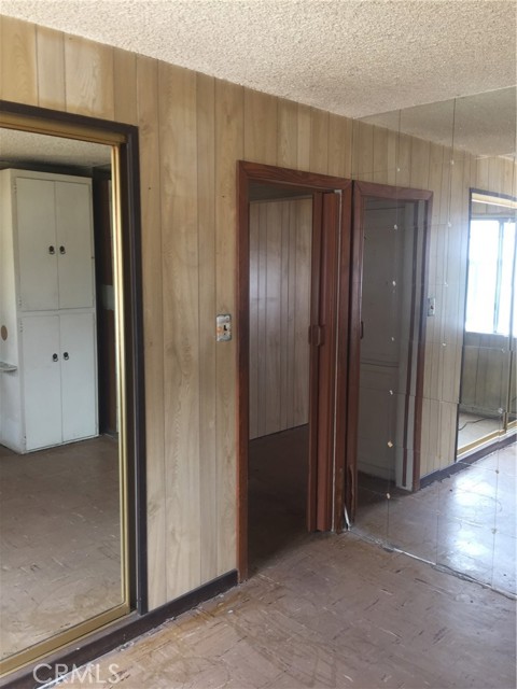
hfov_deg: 48.2
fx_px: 577
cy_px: 344
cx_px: 258
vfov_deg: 61.7
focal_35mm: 29
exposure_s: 1/40
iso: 40
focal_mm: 4.15
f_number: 2.2
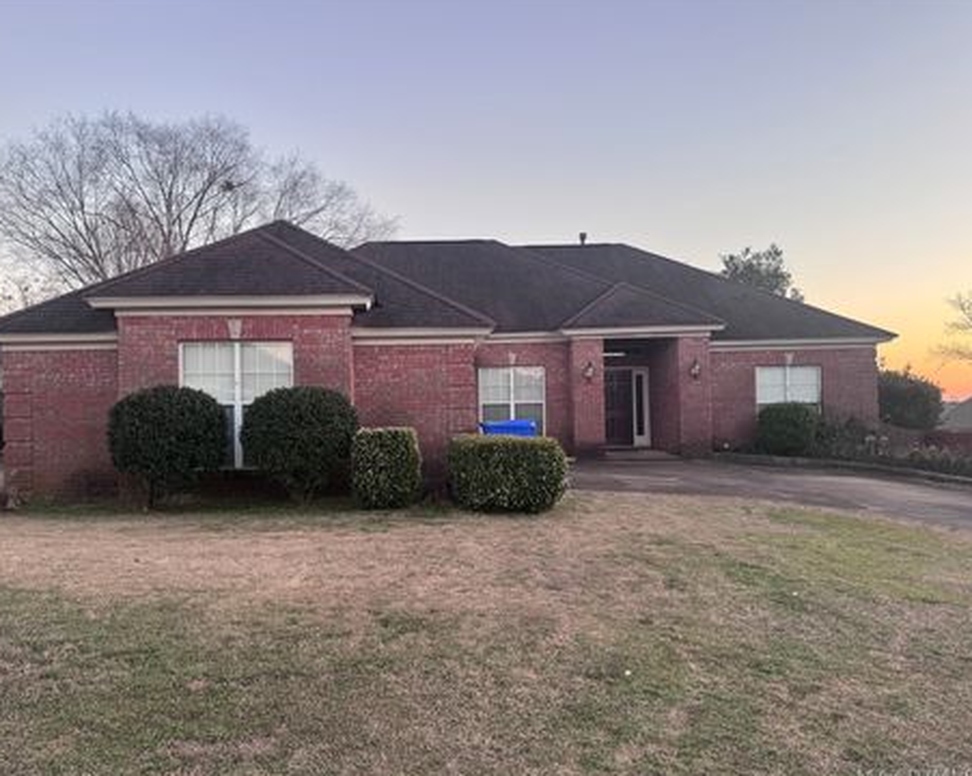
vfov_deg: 54.9
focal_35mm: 26
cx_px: 446
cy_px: 393
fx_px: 747
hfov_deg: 66.0
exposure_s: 1/121
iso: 80
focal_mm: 6.76
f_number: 1.78
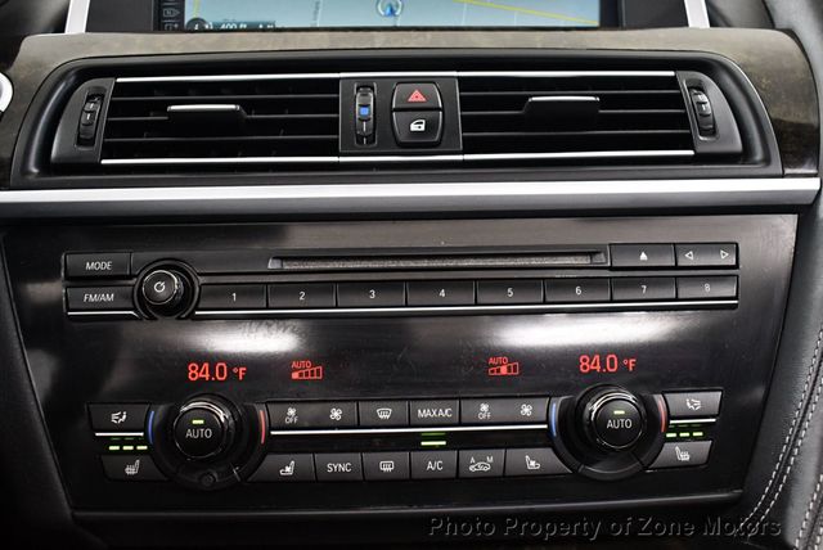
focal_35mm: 36
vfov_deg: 36.9
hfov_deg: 53.1
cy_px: 275
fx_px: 824
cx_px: 412
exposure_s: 1/80
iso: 3200
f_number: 3.5
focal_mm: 18
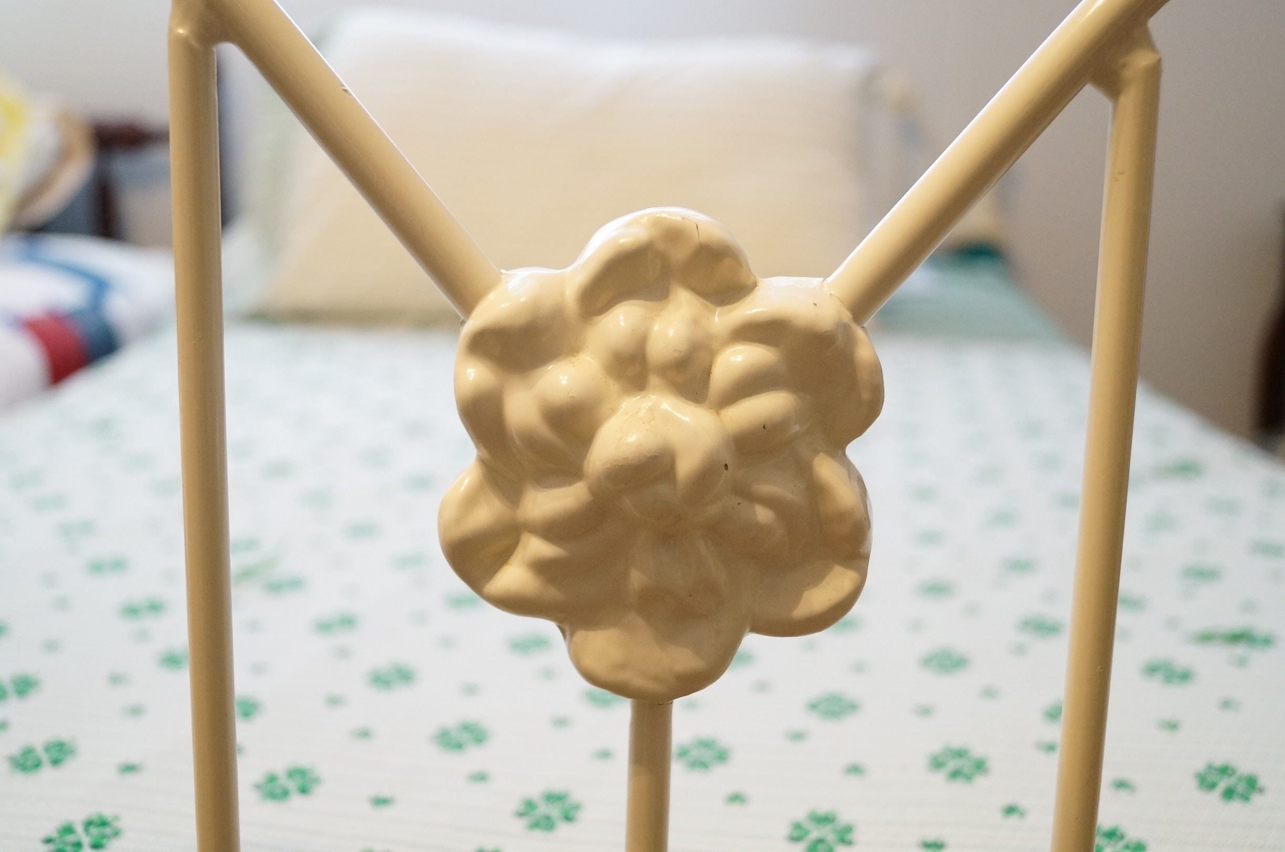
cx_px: 642
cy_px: 426
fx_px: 1497
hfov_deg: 46.5
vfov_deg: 31.8
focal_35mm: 42
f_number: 4.5
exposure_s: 1/60
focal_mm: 28
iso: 1600
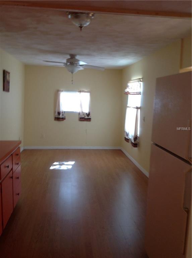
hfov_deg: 40.6
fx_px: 260
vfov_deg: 52.7
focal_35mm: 35
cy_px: 129
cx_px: 96
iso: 64
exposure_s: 1/15
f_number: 2.4
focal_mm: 4.28
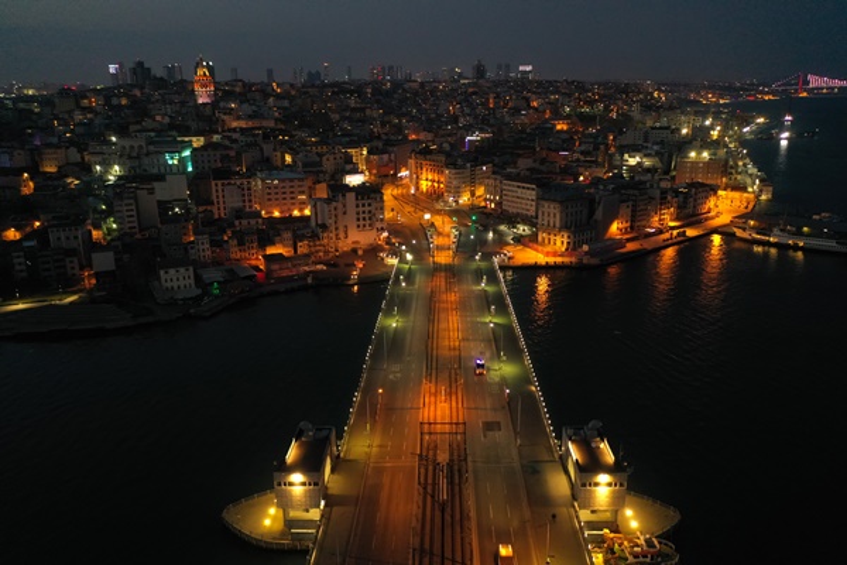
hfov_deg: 65.5
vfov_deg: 46.4
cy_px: 282
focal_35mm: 28
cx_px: 424
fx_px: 659
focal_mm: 10.26
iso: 800
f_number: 2.8
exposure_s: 1/12.5
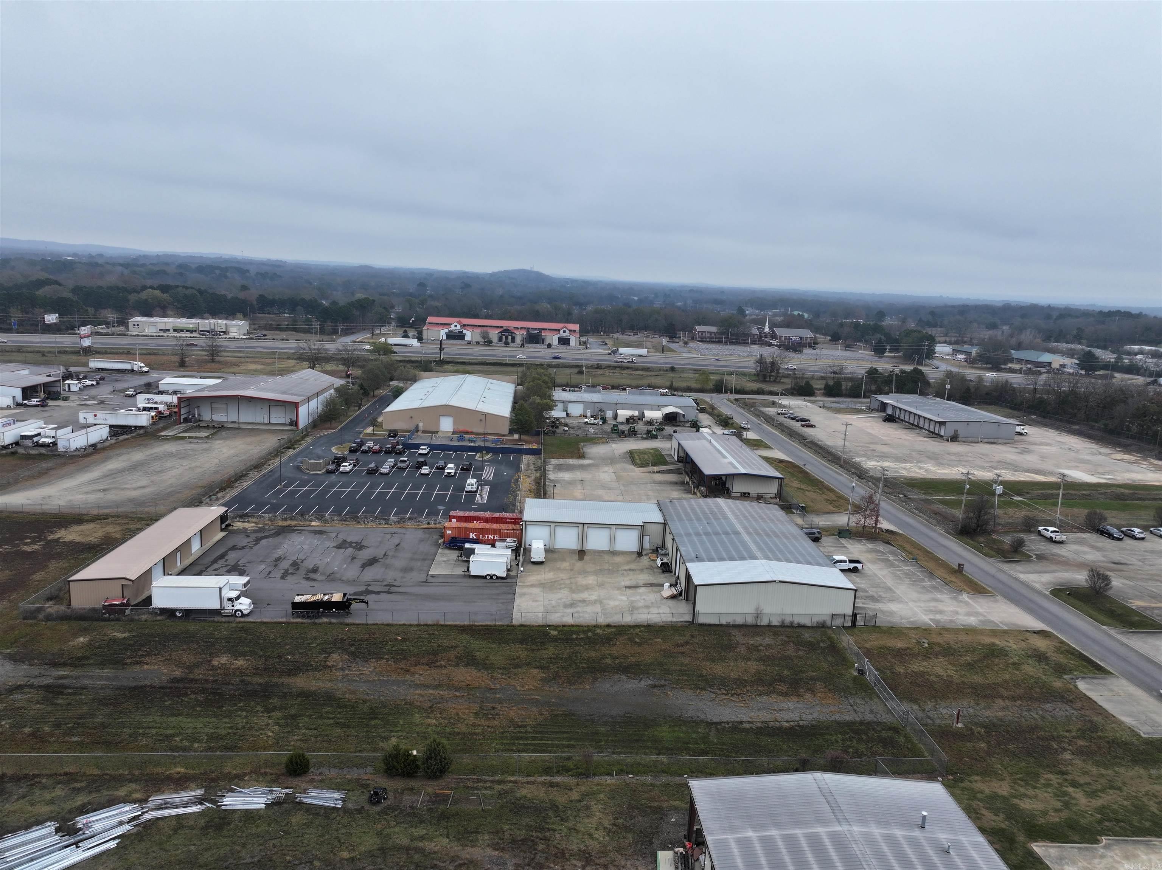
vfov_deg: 56.8
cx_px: 581
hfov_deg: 71.6
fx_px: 805
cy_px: 435
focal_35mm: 24
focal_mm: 12.29
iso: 110
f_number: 2.8
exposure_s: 1/500
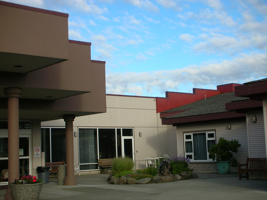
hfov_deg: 31.7
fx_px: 471
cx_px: 134
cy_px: 100
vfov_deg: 24.0
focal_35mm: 61
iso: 71
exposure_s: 1/73.3
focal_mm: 10.1
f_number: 11.3
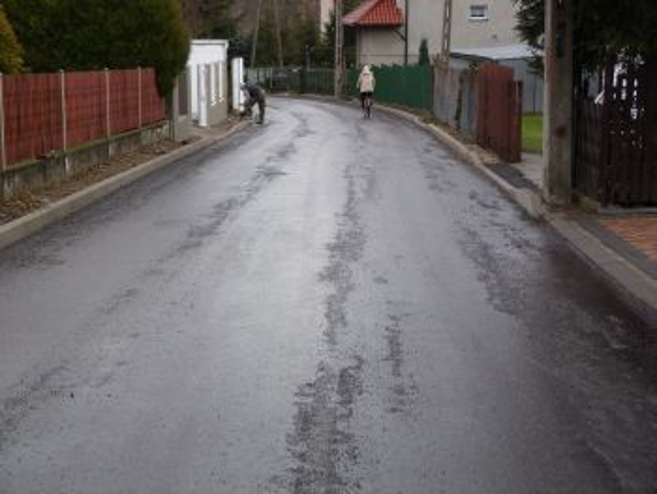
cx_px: 328
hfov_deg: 28.9
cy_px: 247
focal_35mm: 67
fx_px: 1273
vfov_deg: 22.0
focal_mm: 12.1
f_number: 3.6
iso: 80
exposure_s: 1/100
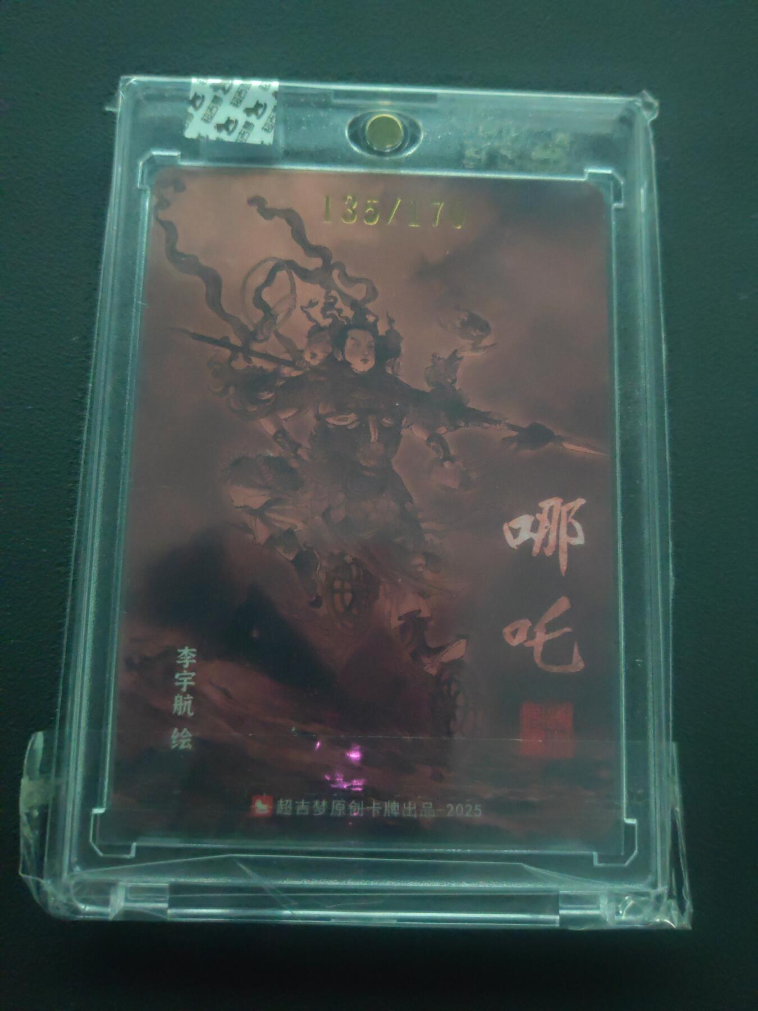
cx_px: 379
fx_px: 788
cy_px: 506
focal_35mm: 27
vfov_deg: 65.3
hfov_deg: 51.4
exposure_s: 1/50
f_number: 1.8
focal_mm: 5.53
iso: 2000
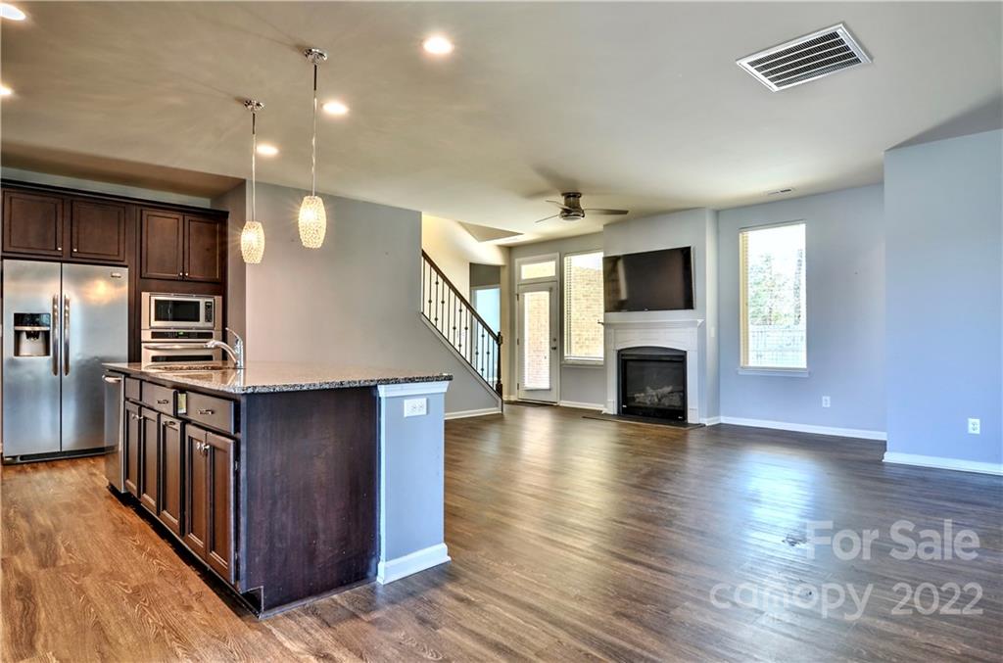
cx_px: 502
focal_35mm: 20
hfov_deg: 85.6
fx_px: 542
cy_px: 332
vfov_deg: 62.9
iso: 200
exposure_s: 1/2
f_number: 9
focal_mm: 13
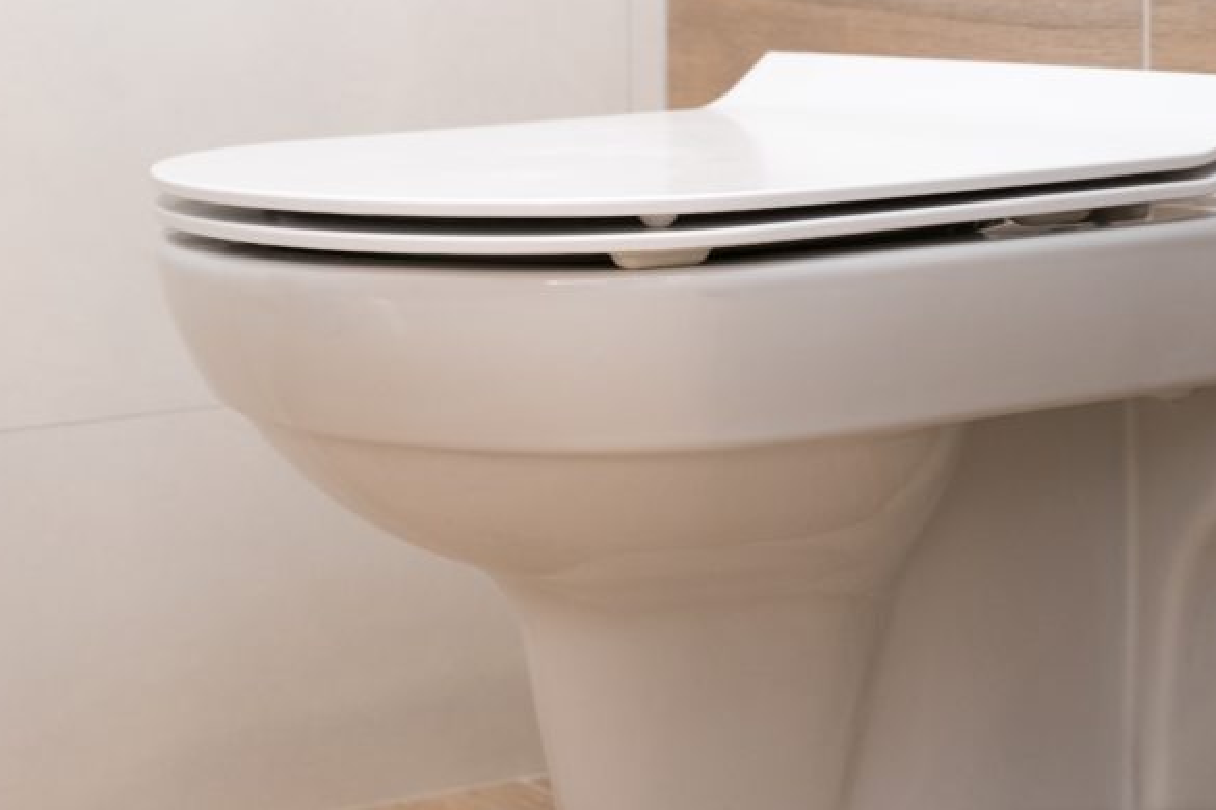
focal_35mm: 84
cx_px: 407
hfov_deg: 24.1
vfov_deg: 16.3
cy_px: 392
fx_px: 2837
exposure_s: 1/100
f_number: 6.3
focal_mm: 48
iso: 1250
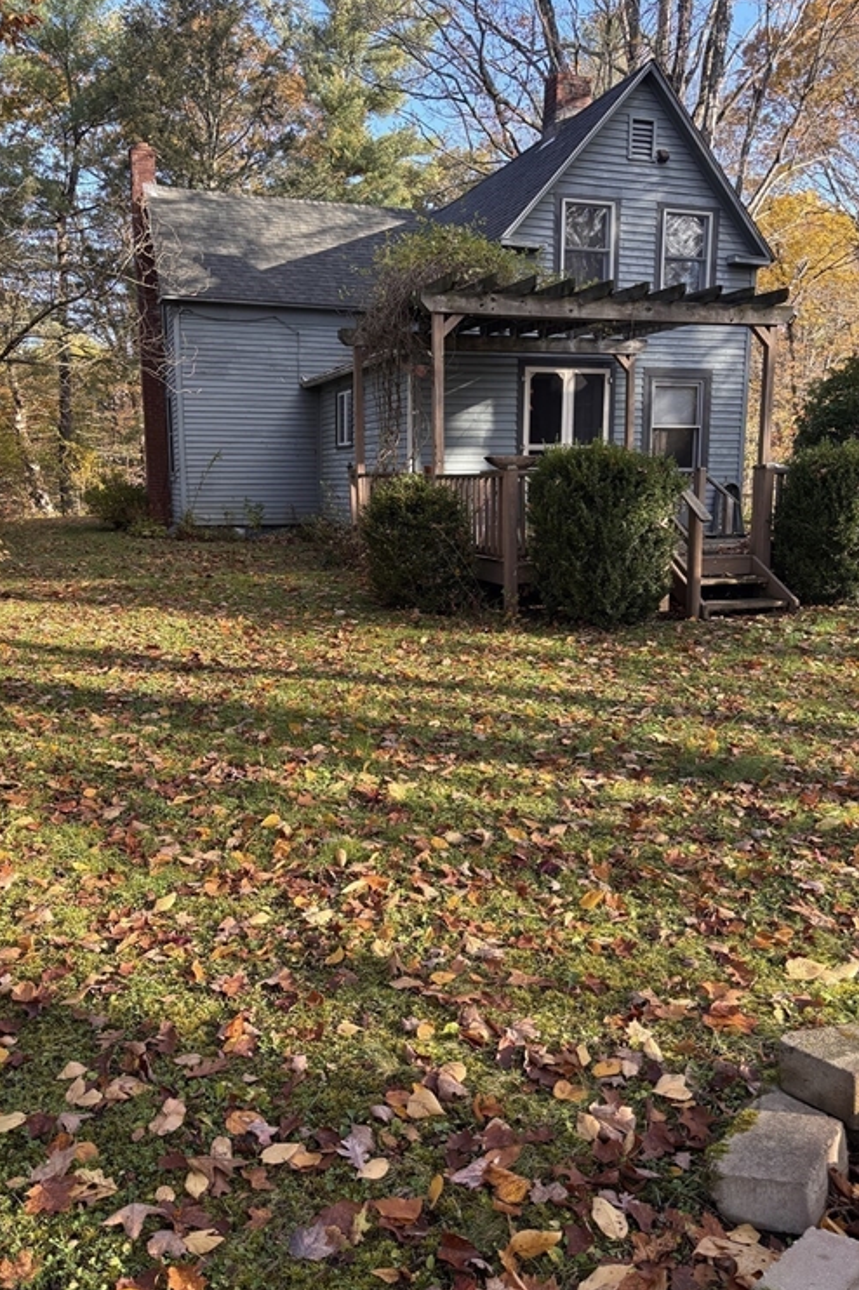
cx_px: 407
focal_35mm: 28
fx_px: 1003
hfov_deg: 46.3
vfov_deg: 65.5
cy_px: 636
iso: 40
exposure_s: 1/241
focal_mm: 5.96
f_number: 1.6
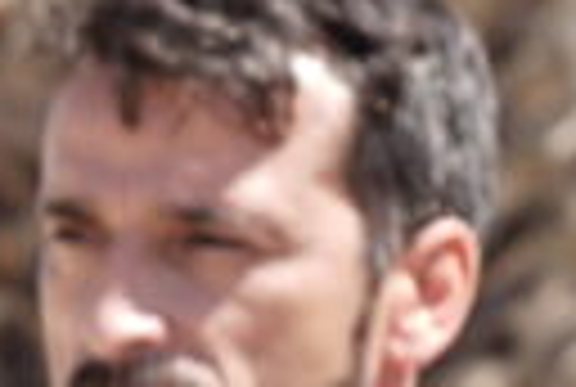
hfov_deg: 2.8
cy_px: 538
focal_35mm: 737
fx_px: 11819
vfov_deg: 1.9
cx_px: 1228
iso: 50
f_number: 6.3
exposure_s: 1/100
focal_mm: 90
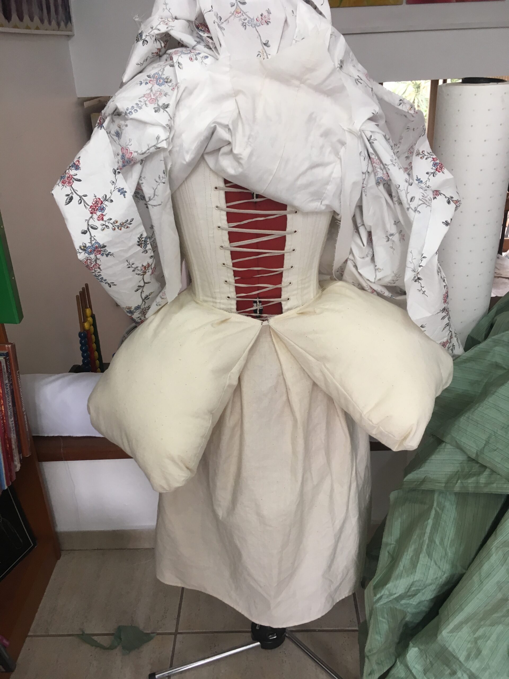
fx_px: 569
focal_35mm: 29
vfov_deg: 61.7
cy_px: 340
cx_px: 254
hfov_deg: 48.2
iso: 80
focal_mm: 4.15
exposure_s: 1/33
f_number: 2.2
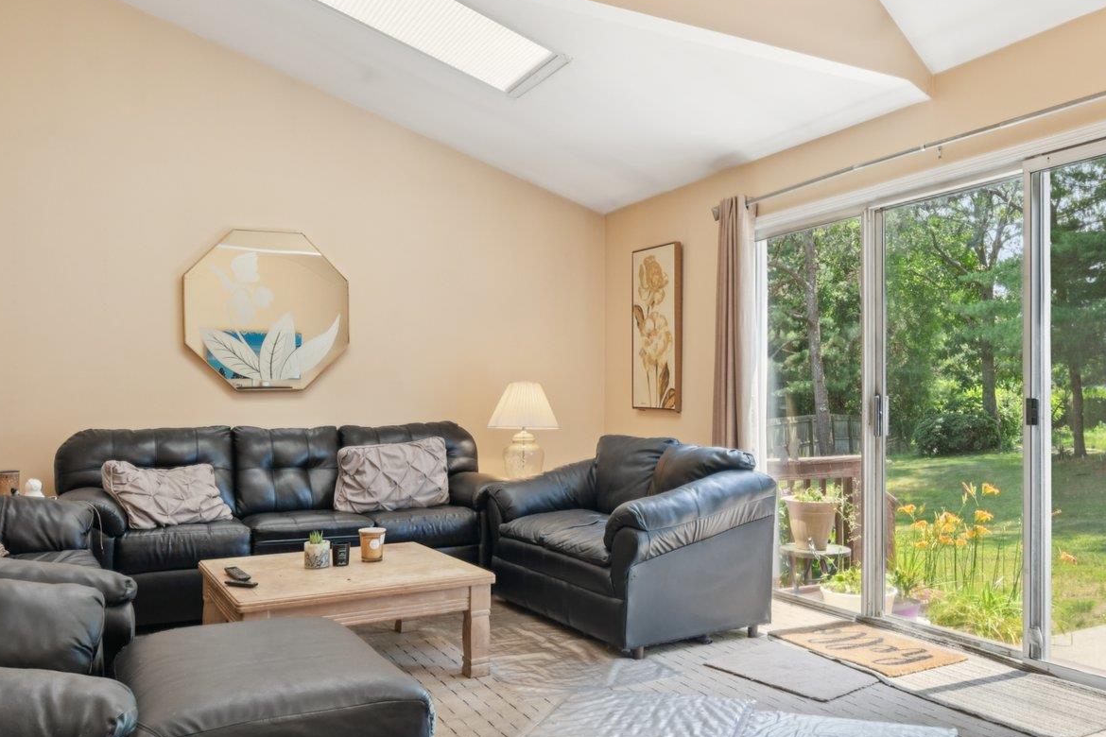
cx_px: 638
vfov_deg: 46.4
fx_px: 860
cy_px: 389
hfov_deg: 65.1
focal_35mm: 28
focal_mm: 16
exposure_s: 1/80
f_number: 8
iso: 320
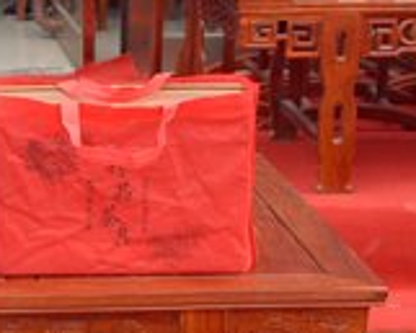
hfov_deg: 12.6
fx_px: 1811
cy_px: 292
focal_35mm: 147
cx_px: -147
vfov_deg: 10.5
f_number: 4.5
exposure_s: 1/80
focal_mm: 28
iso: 100
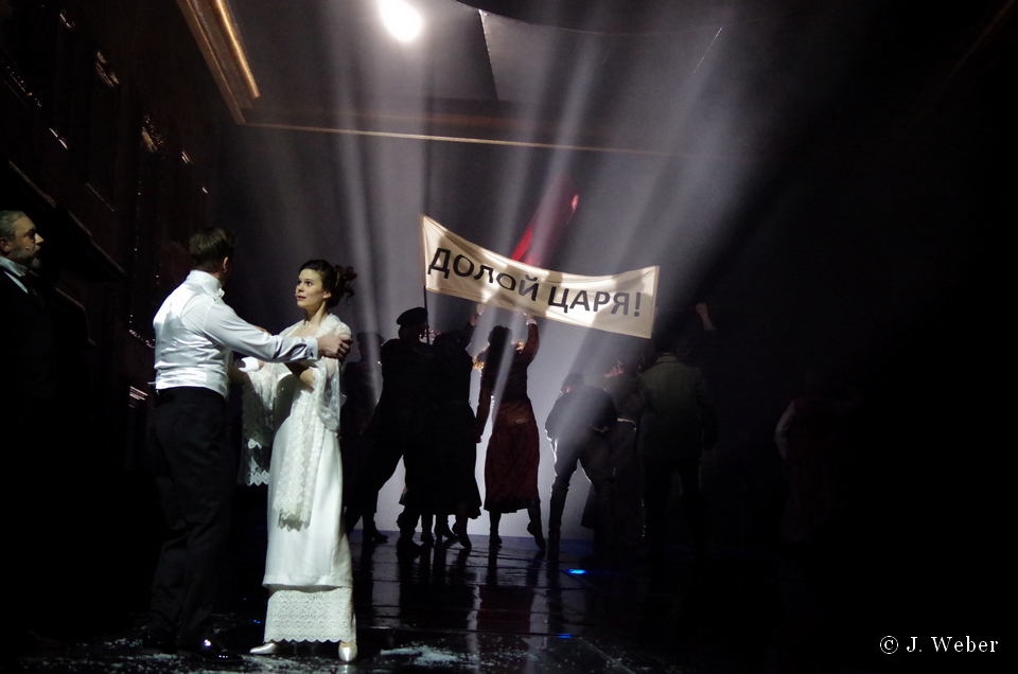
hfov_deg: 18.8
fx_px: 3076
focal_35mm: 109
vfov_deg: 12.5
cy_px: 337
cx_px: 509
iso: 6400
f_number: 4.5
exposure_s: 1/500
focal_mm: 72.5
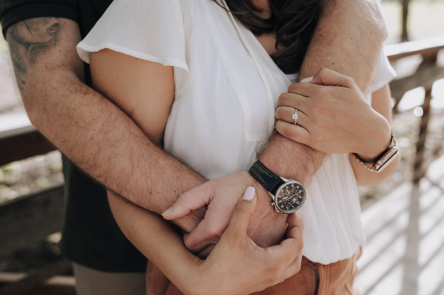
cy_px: 148
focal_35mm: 35
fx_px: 431
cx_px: 222
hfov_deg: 54.5
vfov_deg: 37.8
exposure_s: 1/250
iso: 200
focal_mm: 35
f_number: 2.8
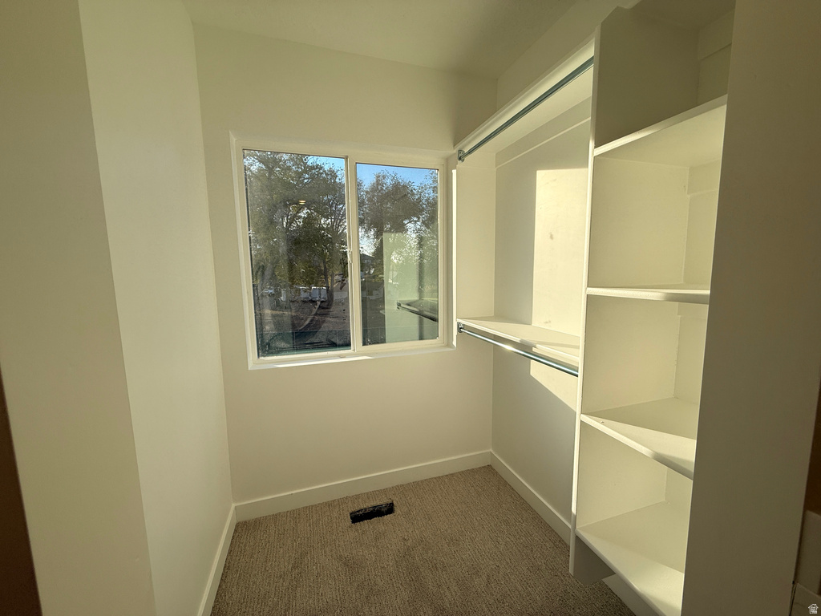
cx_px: 410
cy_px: 308
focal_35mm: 14
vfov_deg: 85.7
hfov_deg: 102.1
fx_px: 332
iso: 50
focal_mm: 2.22
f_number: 2.2
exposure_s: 1/701
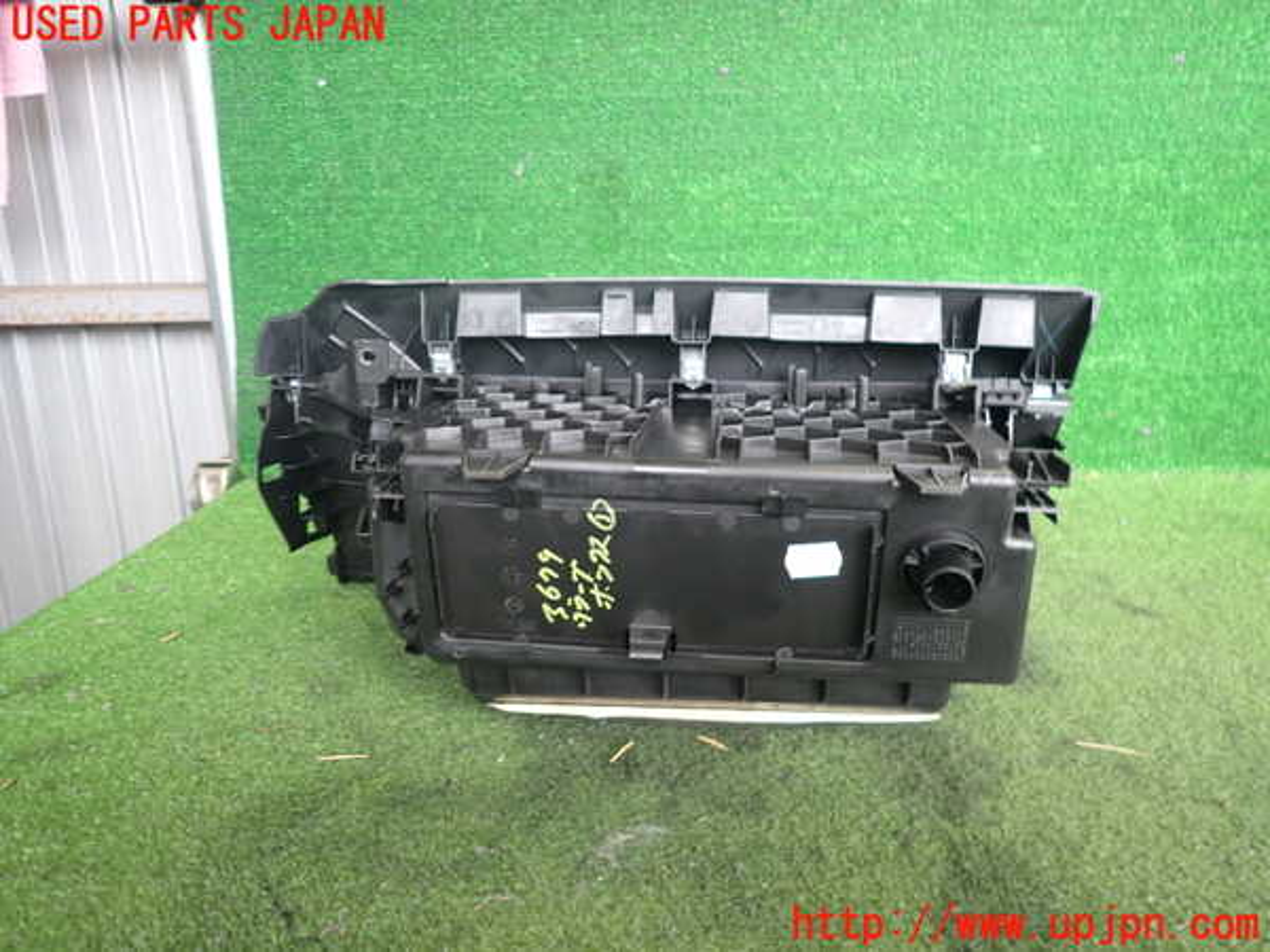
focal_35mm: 25
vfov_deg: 54.9
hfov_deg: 69.4
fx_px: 917
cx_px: 635
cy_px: 476
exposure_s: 1/40
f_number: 2
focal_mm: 4.5
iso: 200
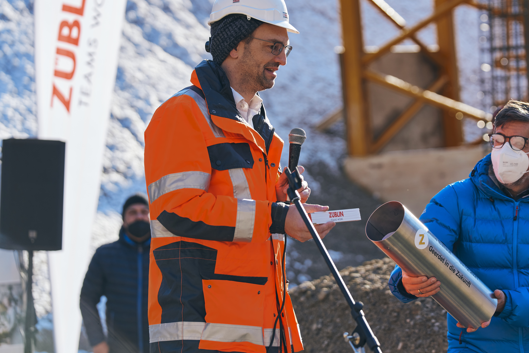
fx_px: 2043
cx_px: 314
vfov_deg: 9.9
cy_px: 149
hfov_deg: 14.7
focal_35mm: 139
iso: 320
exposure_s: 1/1250
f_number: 3.5
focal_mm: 117
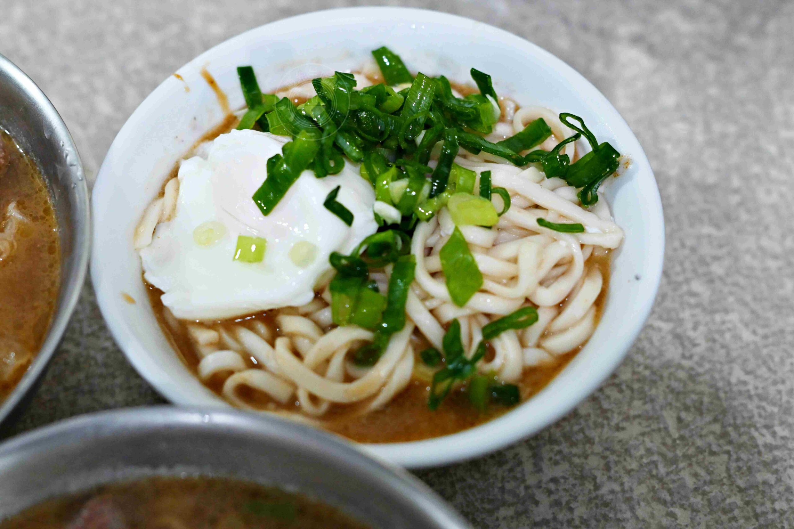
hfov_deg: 27.0
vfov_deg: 18.2
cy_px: 264
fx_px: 1654
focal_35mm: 75
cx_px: 397
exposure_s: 1/200
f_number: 2.8
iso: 1100
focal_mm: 50
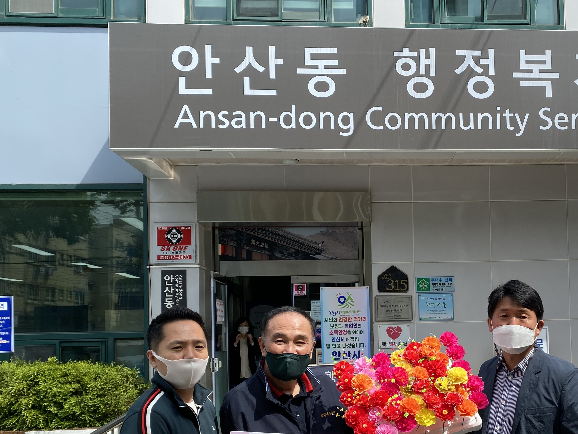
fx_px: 668
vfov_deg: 35.3
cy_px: 314
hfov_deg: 45.4
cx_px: 421
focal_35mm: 40
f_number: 1.8
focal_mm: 4.25
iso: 32
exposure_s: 1/1898
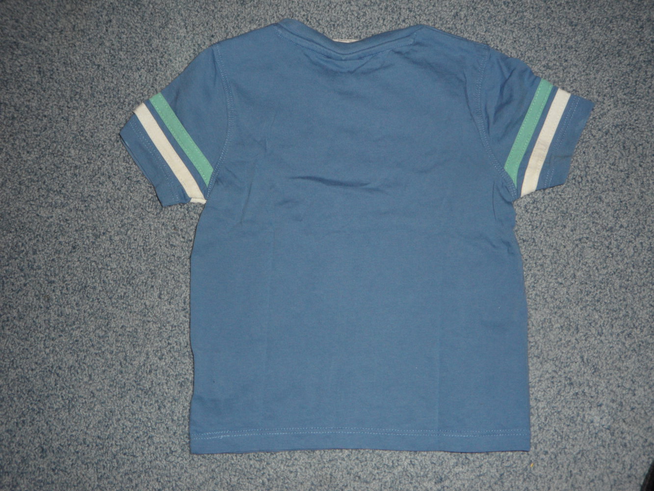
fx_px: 661
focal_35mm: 35
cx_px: 327
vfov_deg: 40.7
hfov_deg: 52.6
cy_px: 246
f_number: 3.3
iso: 100
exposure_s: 1/30
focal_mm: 5.7
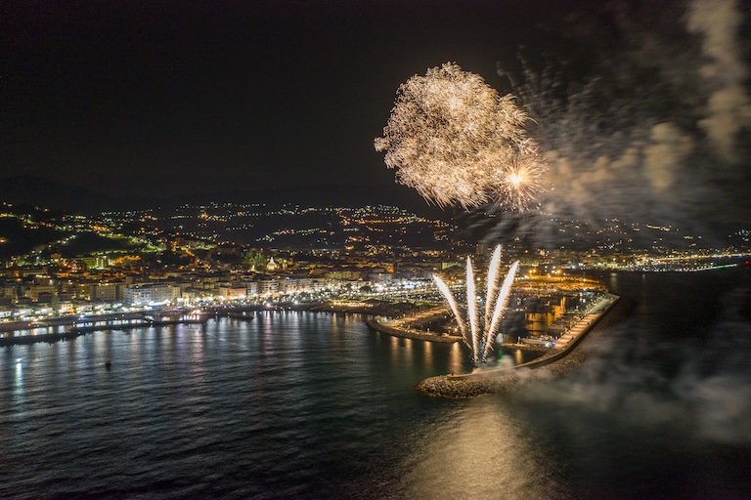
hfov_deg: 65.5
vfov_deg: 46.4
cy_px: 250
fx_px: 584
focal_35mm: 28
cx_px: 376
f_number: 2.8
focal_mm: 10.26
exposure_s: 1
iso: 200
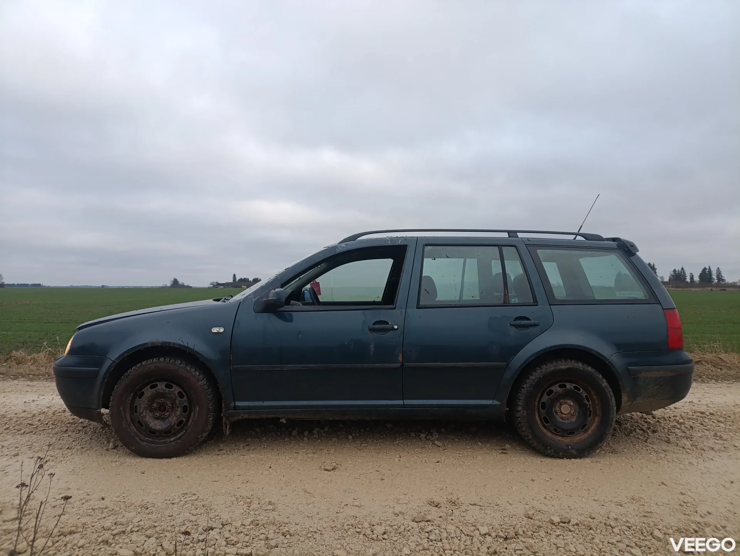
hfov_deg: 69.4
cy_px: 278
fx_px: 535
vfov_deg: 54.9
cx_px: 370
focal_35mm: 25
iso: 200
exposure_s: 1/100
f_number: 1.7
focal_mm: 4.71
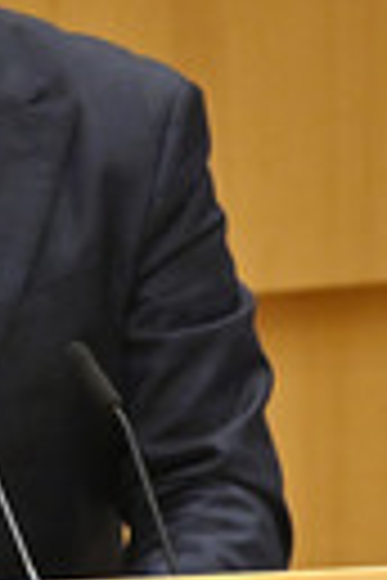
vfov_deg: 1.1
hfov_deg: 0.7
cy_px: 486
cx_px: -119
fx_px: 29893
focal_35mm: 1854
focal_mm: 600
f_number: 6.3
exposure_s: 1/640
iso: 5000
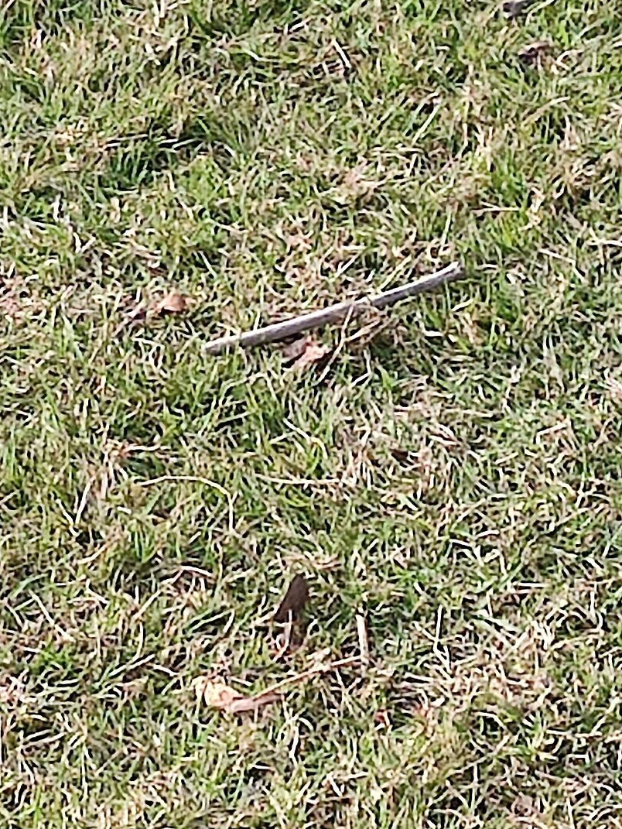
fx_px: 1341
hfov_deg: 25.3
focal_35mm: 56
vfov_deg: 32.4
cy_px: 58
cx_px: 63
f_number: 1.9
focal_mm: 6.04
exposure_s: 1/151
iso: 50
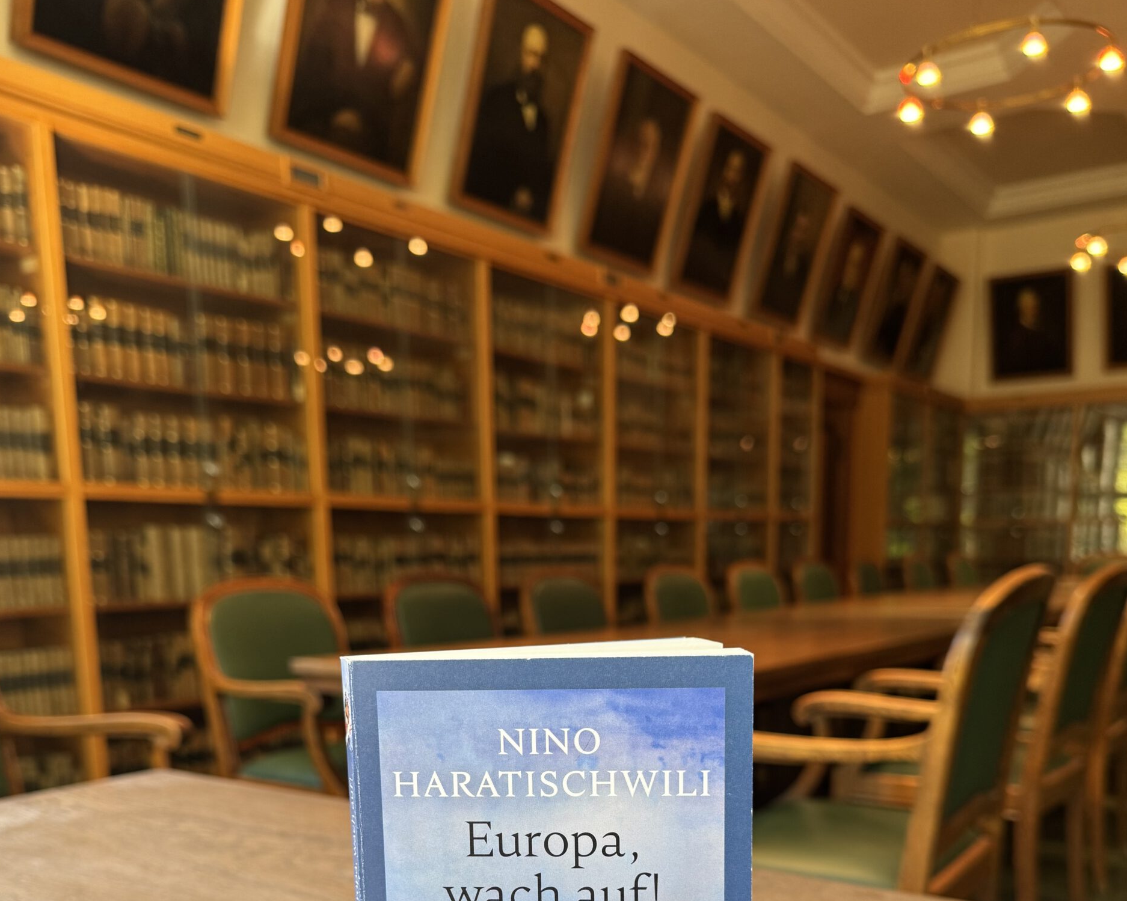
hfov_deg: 55.7
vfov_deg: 43.0
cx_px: 564
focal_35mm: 32
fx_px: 1067
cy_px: 763
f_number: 1.78
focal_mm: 6.76
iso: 125
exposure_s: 1/50
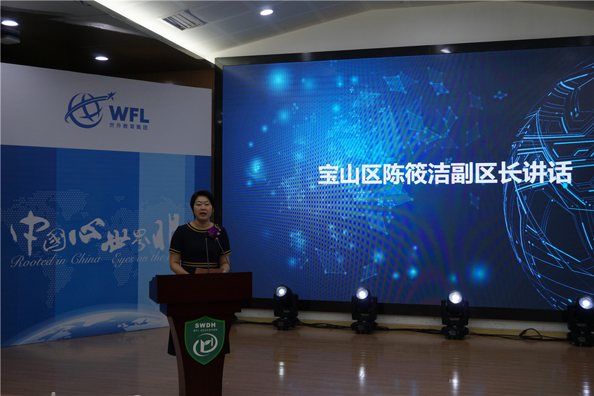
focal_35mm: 40
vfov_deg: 33.0
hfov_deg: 47.9
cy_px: 198
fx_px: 668
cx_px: 297
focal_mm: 27
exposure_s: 1/60
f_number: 5
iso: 250
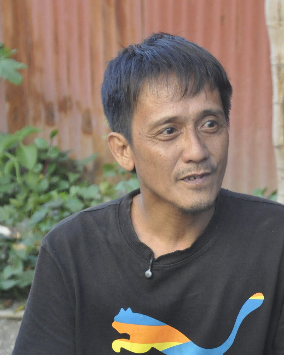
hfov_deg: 8.3
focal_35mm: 187
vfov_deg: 10.3
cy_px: 232
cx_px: 177
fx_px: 1965
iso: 2000
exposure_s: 1/250
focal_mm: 78
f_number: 8
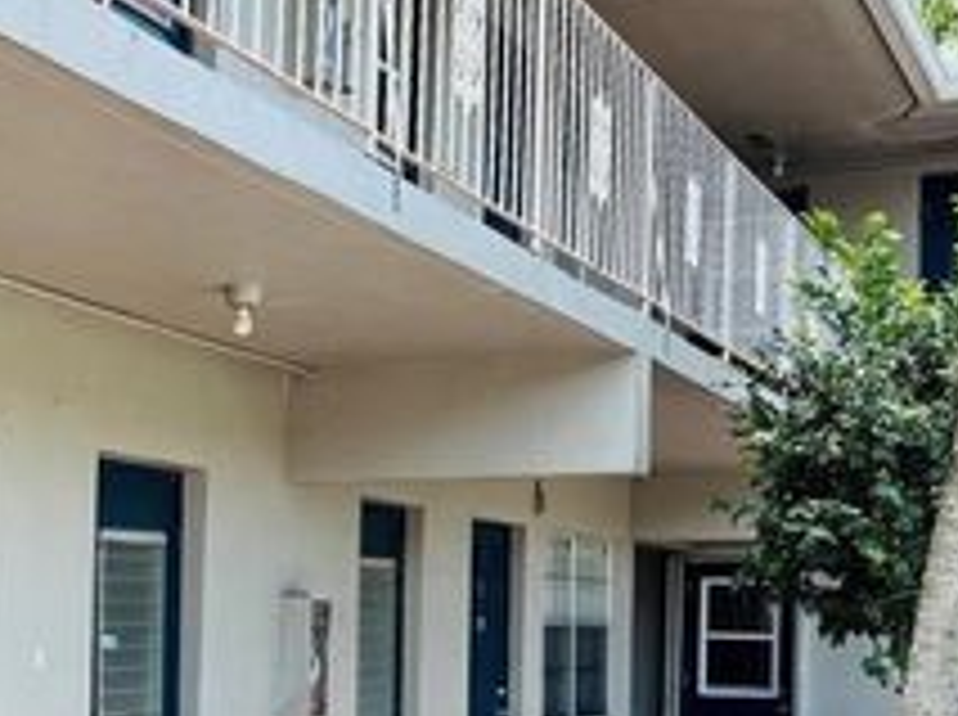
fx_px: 1851
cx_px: -49
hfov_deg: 27.0
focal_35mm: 67
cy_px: 619
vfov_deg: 21.5
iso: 80
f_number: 1.78
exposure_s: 1/633
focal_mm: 6.76
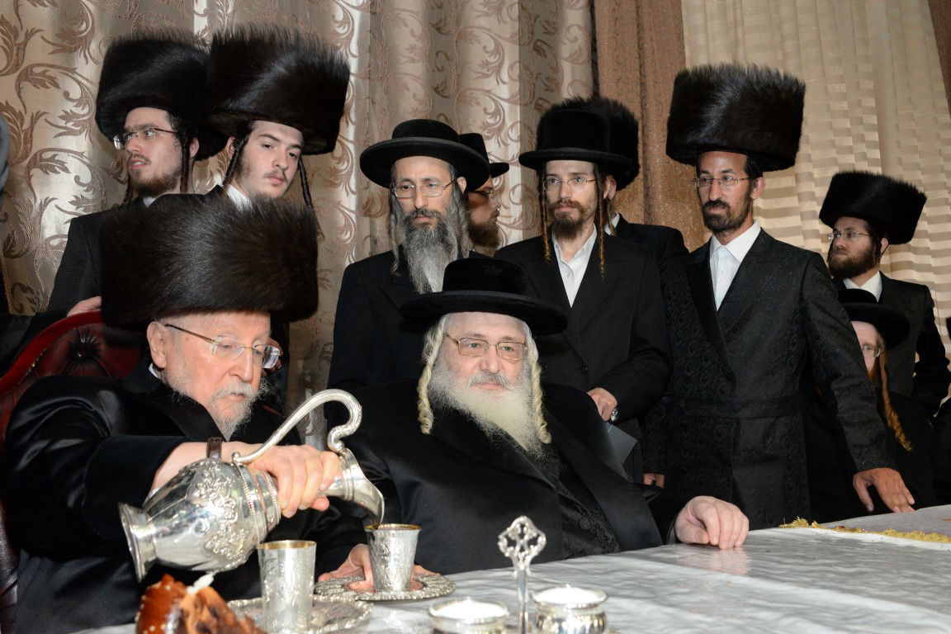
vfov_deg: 36.9
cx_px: 476
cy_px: 317
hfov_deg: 53.1
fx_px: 951
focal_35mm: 36
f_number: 9
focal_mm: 36
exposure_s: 1/160
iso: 4000
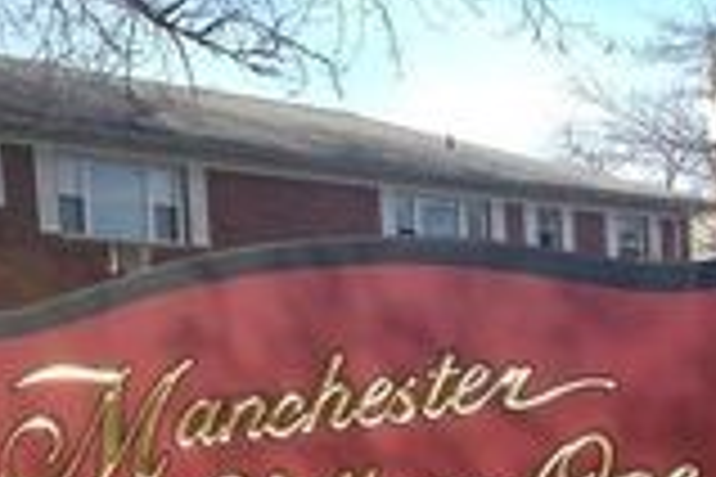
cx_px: 284
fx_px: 2148
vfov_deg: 12.4
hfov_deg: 18.9
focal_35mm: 108
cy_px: 592
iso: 50
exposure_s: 1/645
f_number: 2.4
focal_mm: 4.12
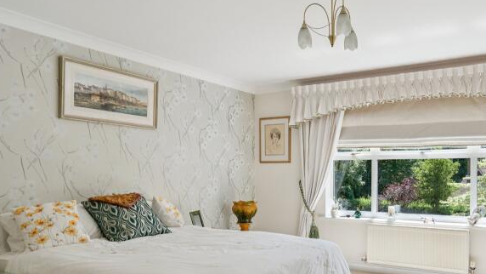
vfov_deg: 38.6
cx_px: 302
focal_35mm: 30
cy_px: 178
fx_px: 387
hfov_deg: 63.4
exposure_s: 1/160
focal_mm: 16
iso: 640
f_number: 5.6
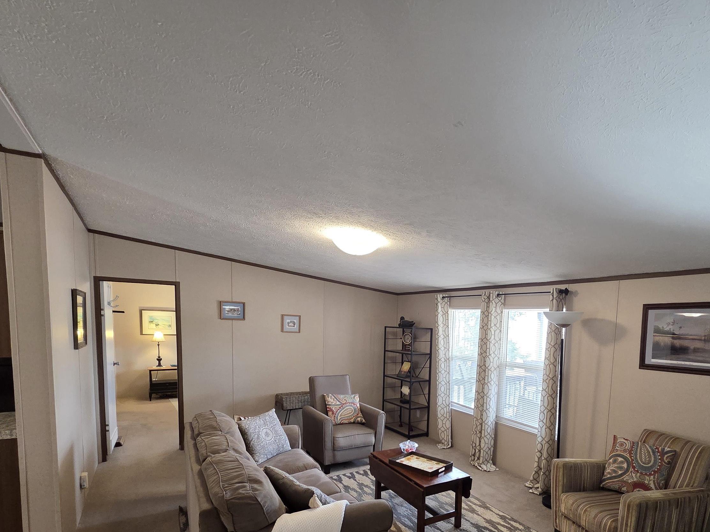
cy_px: 364
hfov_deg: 86.4
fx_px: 369
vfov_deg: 69.1
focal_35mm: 18
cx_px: 435
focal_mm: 2.2
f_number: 2.2
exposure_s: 1/60
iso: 400
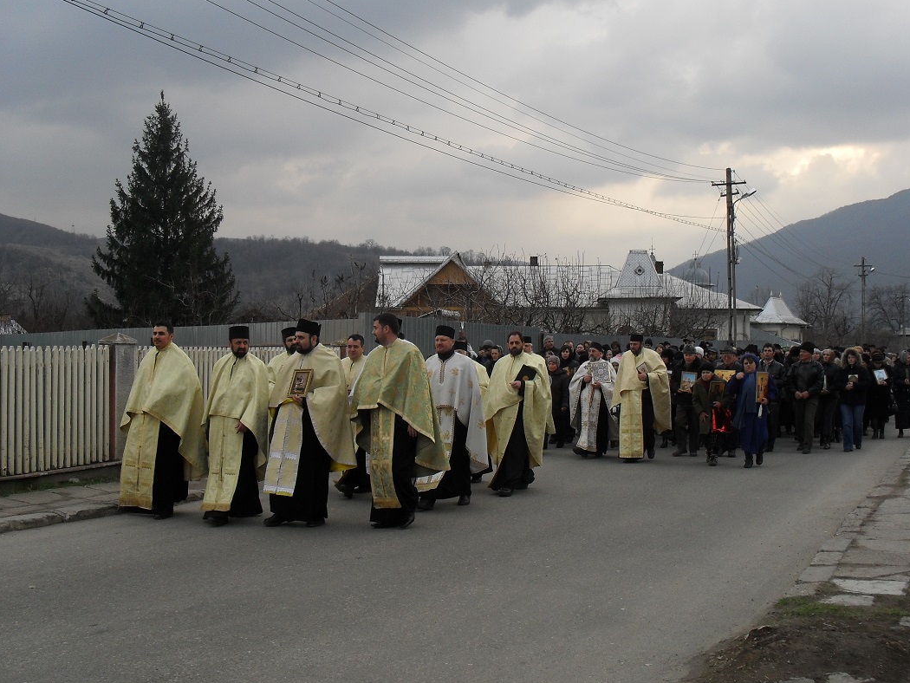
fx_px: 1052
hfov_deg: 46.8
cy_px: 319
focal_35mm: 40
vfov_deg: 36.0
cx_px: 477
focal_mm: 6.3
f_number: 3.2
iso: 100
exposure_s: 1/250
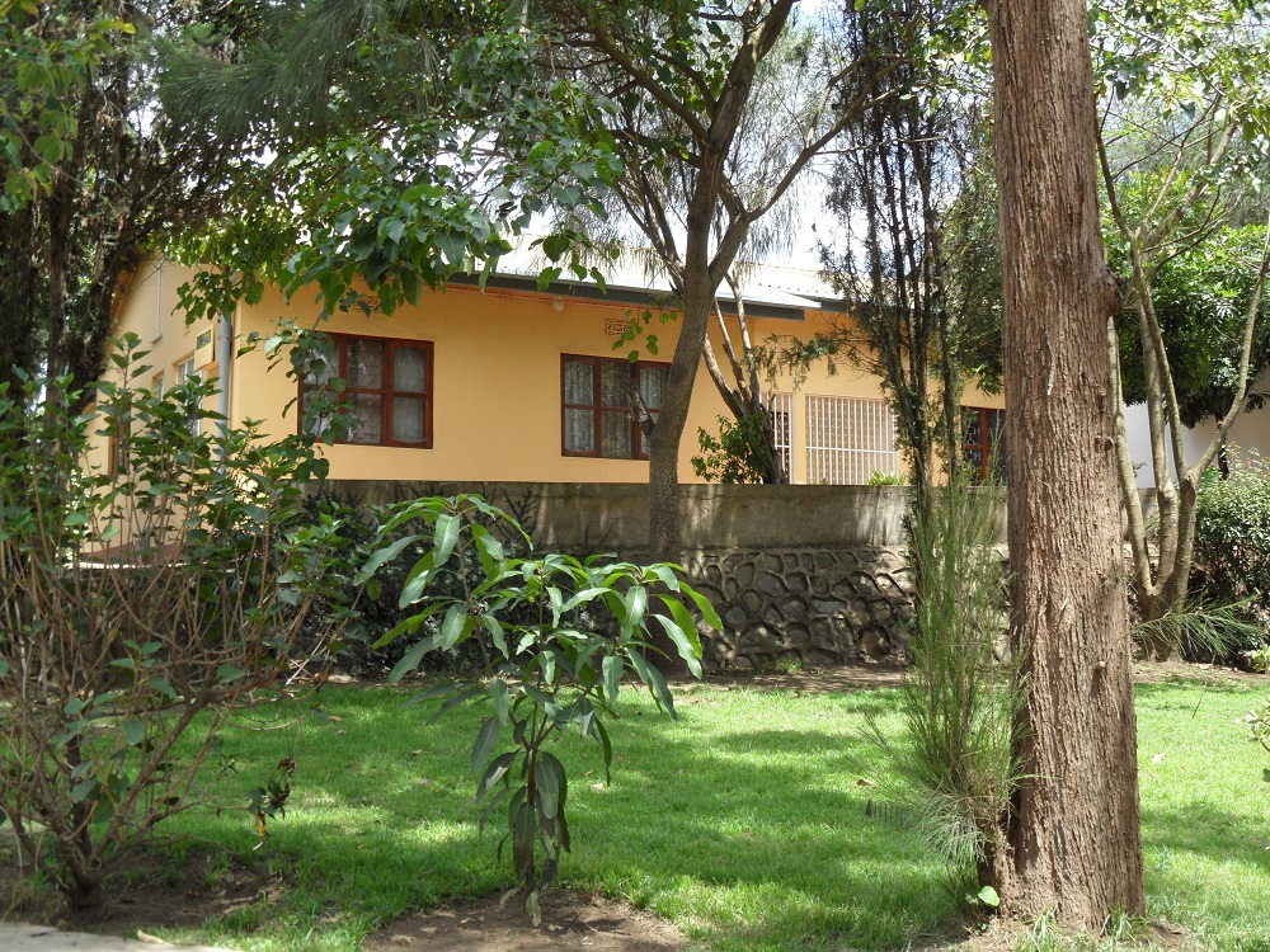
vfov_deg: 36.0
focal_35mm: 40
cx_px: 635
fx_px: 1468
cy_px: 476
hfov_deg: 46.8
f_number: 3.6
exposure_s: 1/250
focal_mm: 6.5
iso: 80
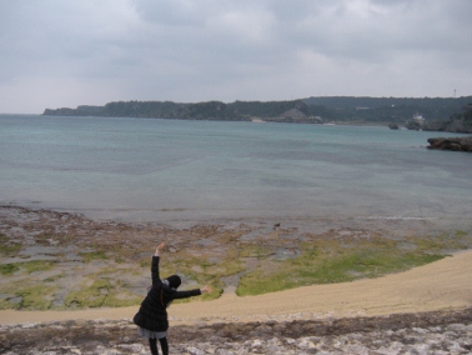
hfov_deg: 50.1
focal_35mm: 37
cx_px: 243
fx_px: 505
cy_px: 178
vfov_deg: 38.7
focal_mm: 5.9
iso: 64
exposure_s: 1/119
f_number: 3.8
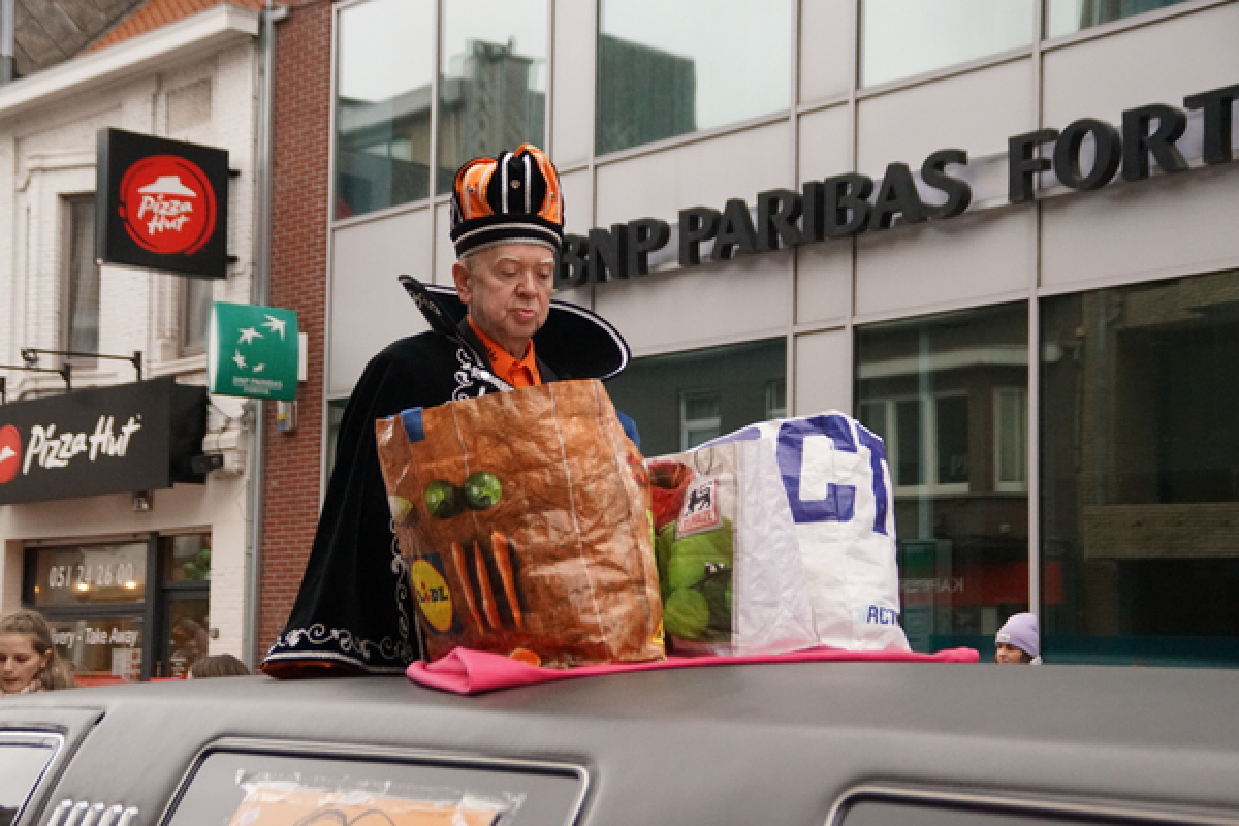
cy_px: 413
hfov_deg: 29.9
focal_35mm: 68
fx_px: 2323
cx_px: 620
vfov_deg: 20.2
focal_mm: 45
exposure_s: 1/1250
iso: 3200
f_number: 4.5
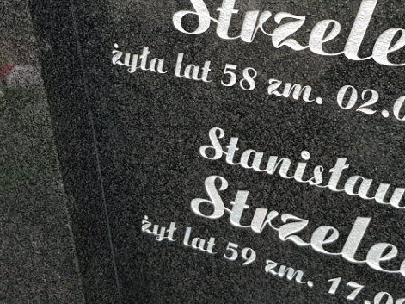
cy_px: 92
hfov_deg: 35.3
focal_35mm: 53
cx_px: 306
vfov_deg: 27.3
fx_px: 620
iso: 80
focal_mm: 4.2
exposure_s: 1/50
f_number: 1.7
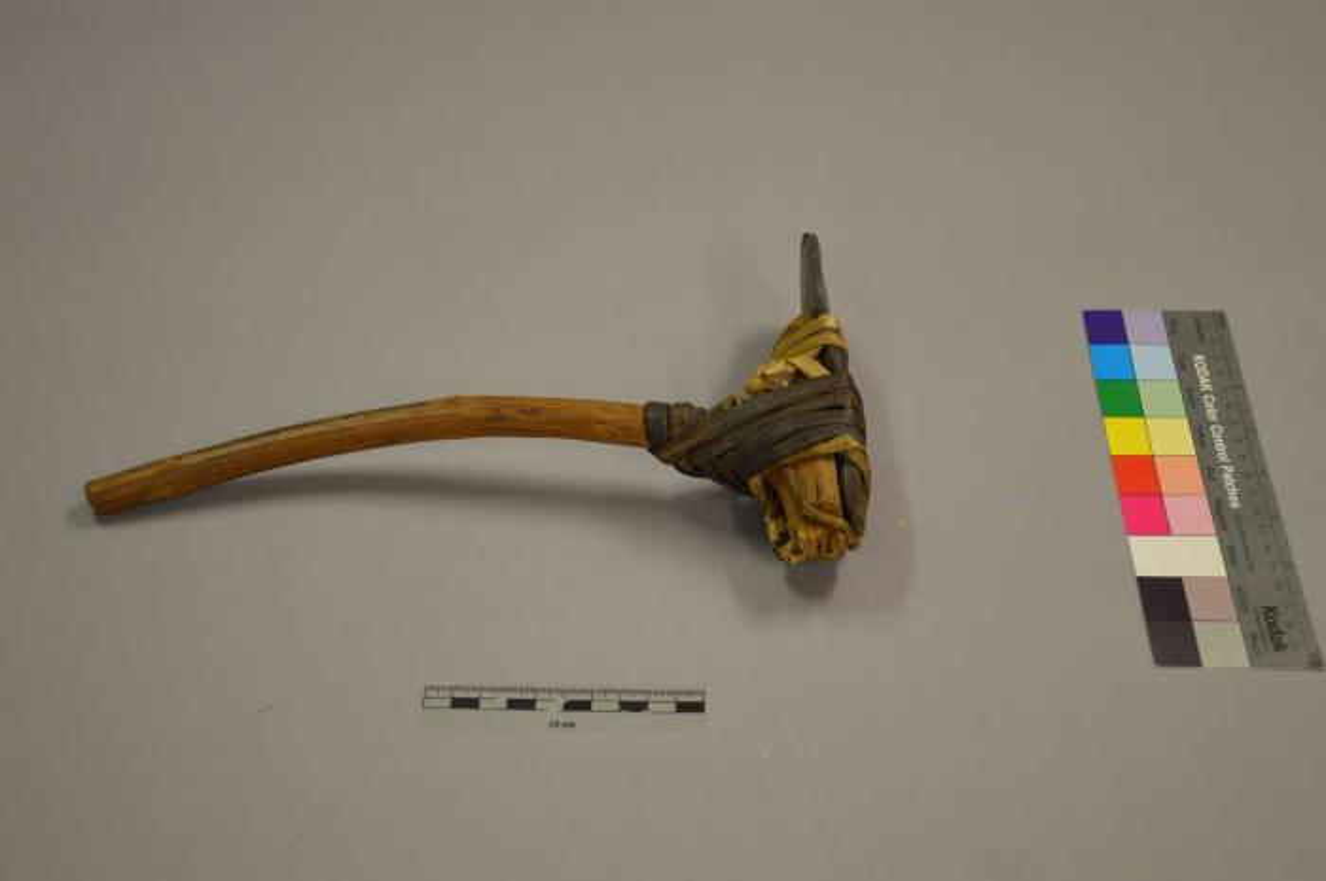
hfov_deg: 31.9
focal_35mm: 63
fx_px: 2318
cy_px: 440
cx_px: 663
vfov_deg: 21.5
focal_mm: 42
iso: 400
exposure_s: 1/25
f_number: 4.5
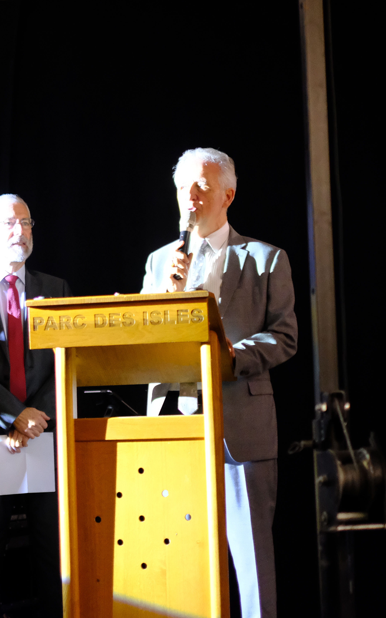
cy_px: 262
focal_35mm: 94
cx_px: 39
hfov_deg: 13.8
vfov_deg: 22.1
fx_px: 1582
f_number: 1.4
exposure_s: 1/58
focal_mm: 35
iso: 3200
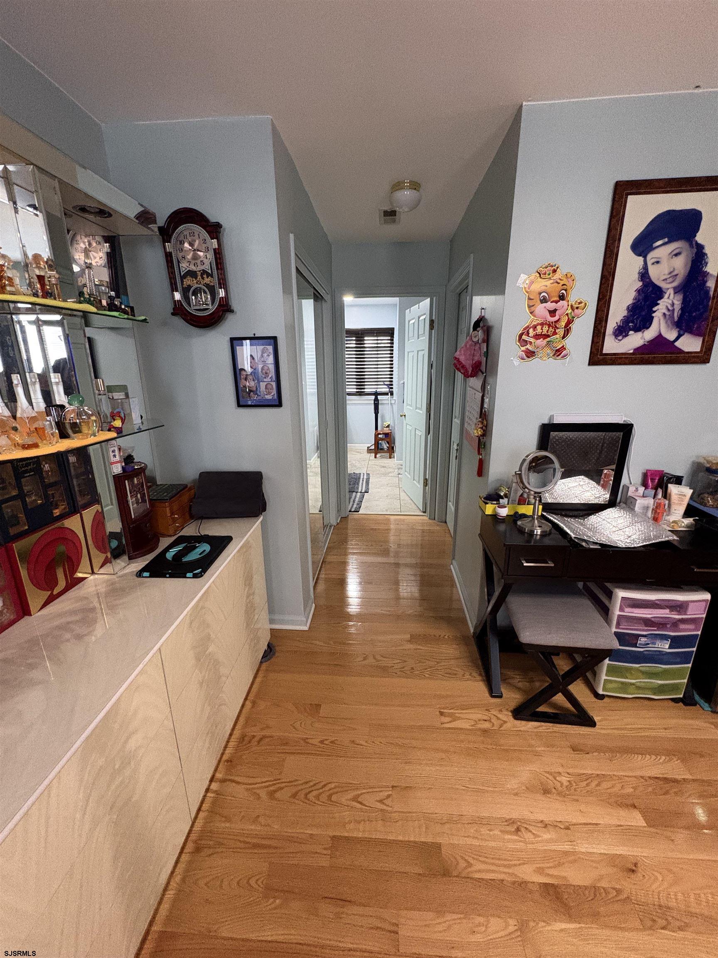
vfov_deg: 102.1
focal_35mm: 14
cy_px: 479
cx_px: 359
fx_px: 387
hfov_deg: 85.7
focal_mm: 2.22
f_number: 2.2
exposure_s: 1/60
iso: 500
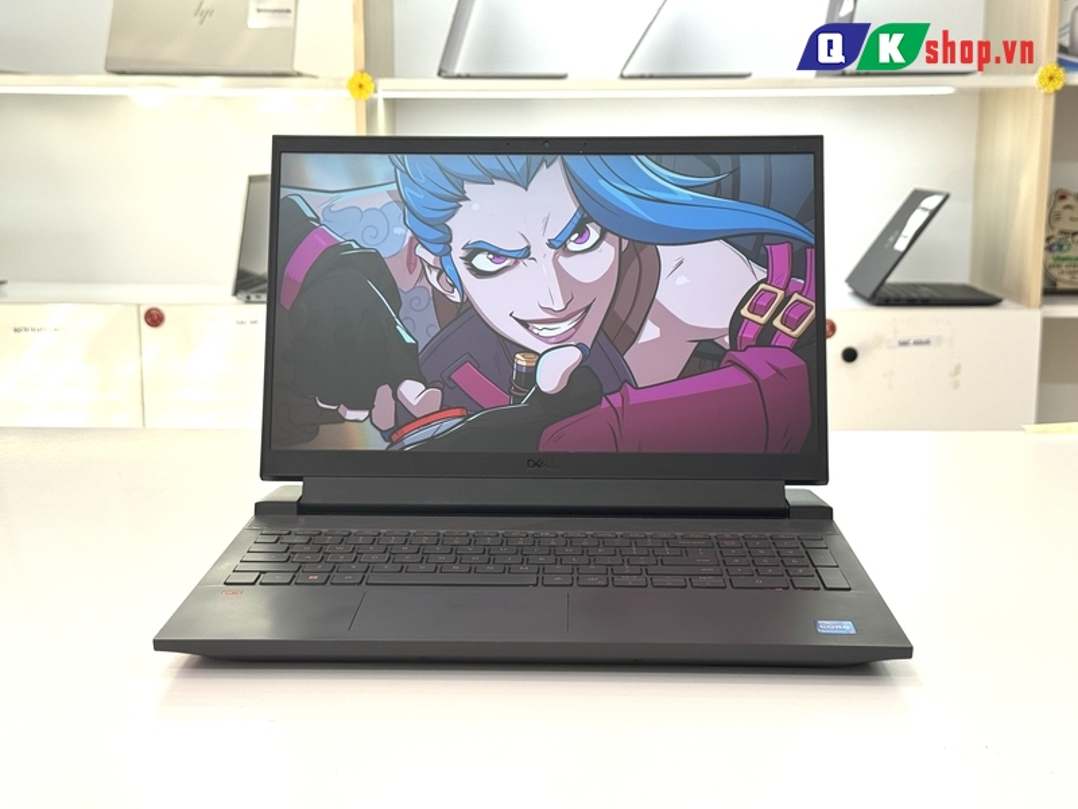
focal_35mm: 48
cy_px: 404
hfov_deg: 39.7
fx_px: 1495
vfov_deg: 30.3
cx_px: 539
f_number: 1.78
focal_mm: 6.76
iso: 50
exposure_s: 1/162
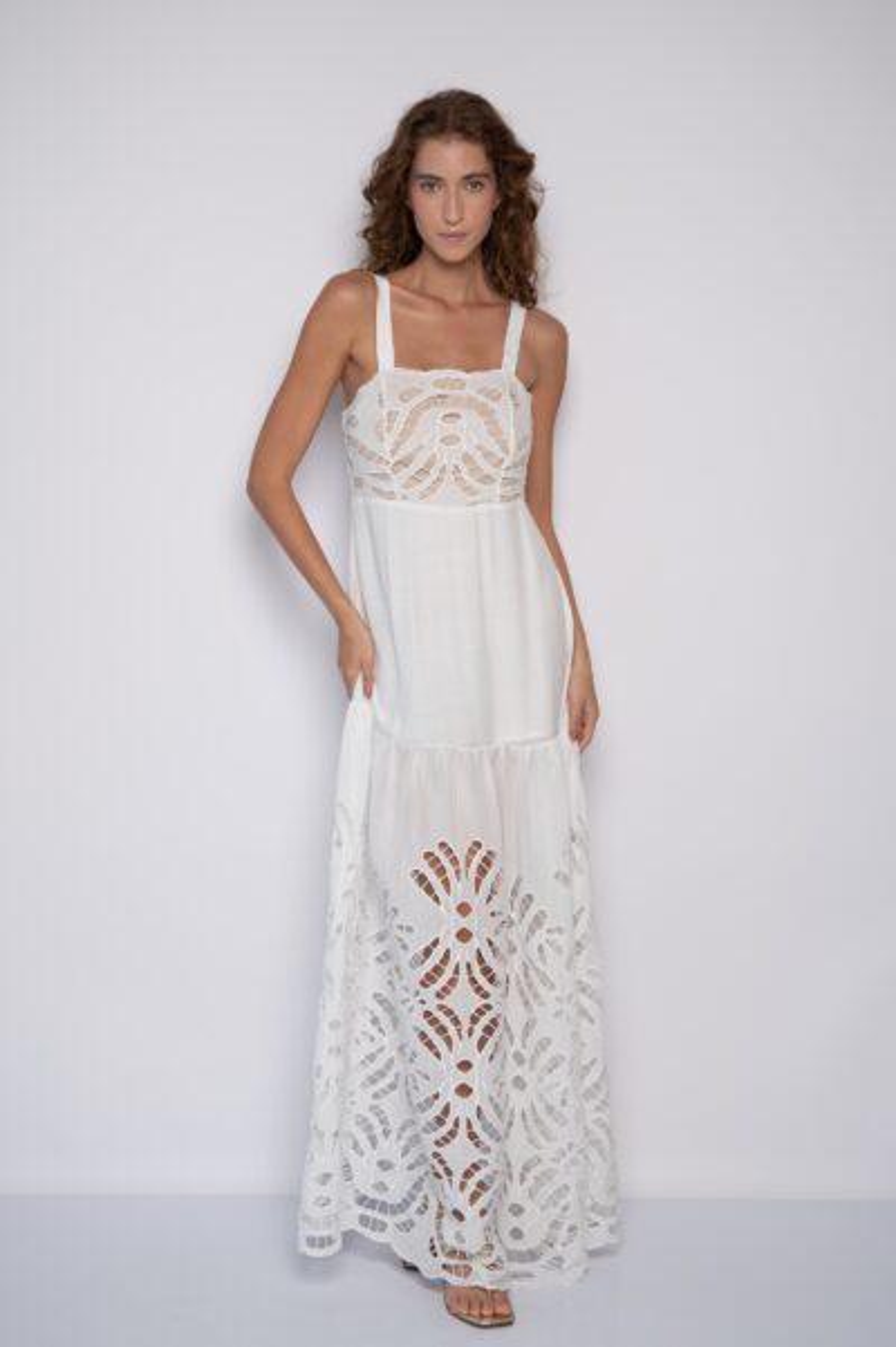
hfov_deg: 26.0
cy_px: 674
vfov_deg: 38.2
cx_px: 448
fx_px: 1943
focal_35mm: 52
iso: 250
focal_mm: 52
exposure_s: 1/160
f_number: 4
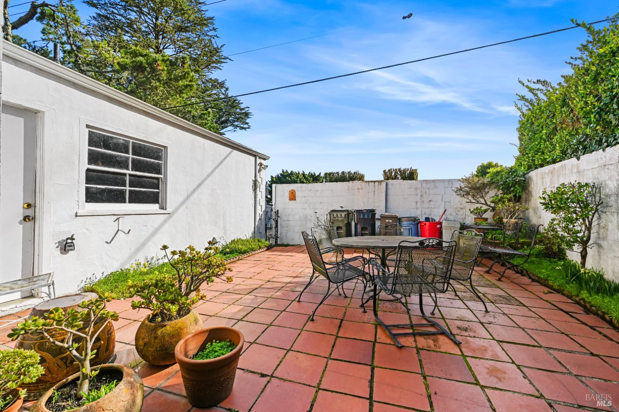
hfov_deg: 104.3
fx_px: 241
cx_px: 310
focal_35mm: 14
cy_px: 206
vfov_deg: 81.2
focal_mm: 14
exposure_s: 1/160
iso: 800
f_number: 10
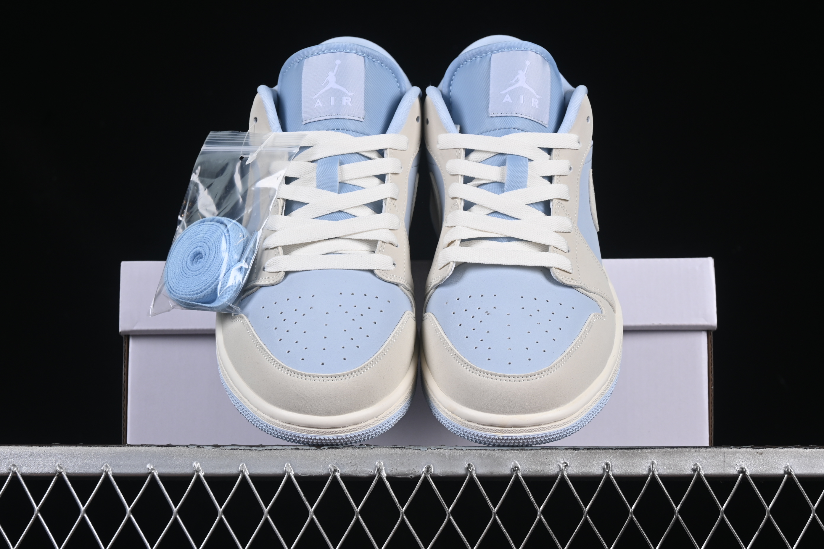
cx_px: 412
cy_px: 274
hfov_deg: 27.0
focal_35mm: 75
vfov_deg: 18.2
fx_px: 1717
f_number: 8
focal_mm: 50
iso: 160
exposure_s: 1/80
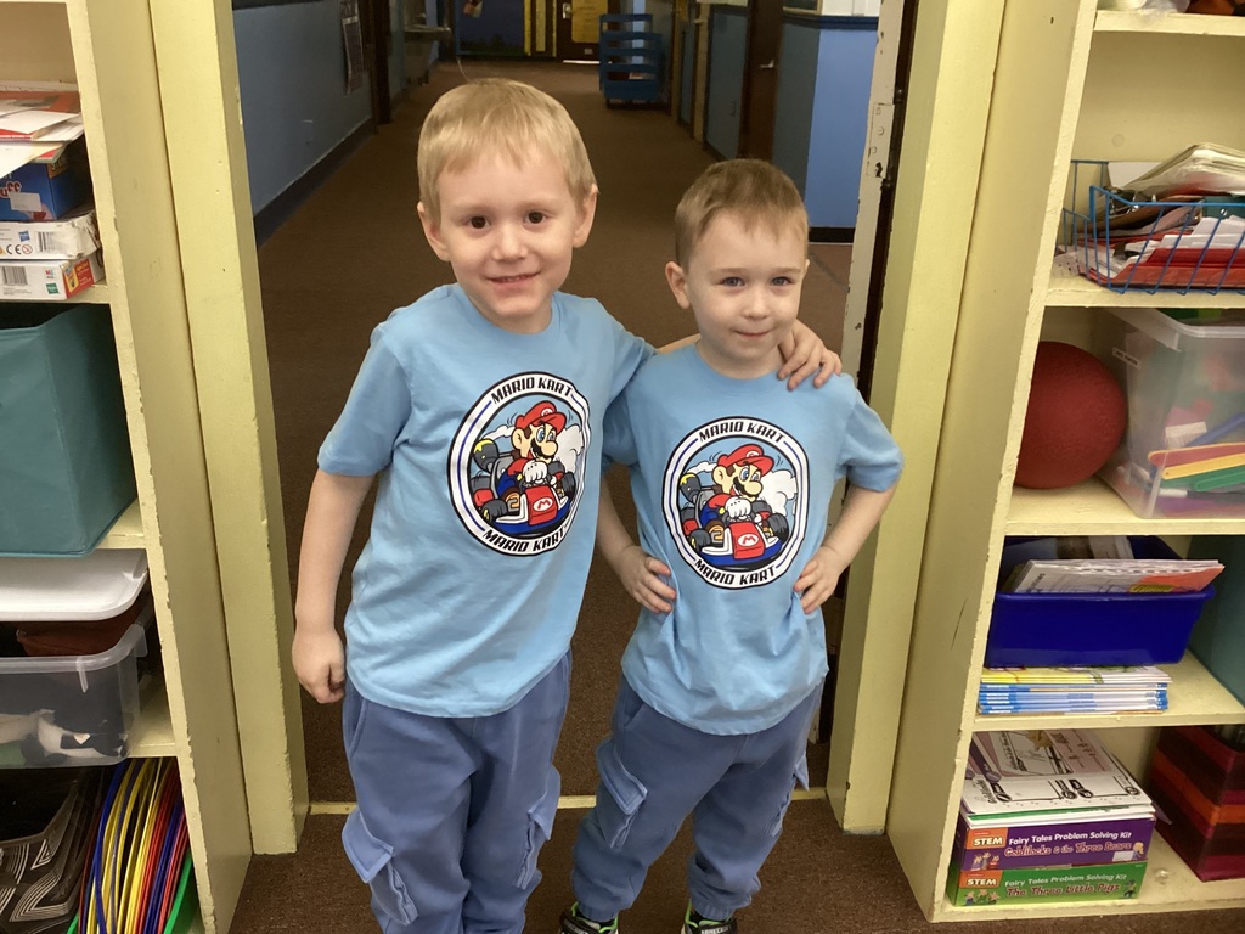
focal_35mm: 31
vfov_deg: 45.4
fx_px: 1115
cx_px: 622
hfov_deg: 58.4
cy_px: 467
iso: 400
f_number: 2.4
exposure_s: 1/60
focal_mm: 3.3
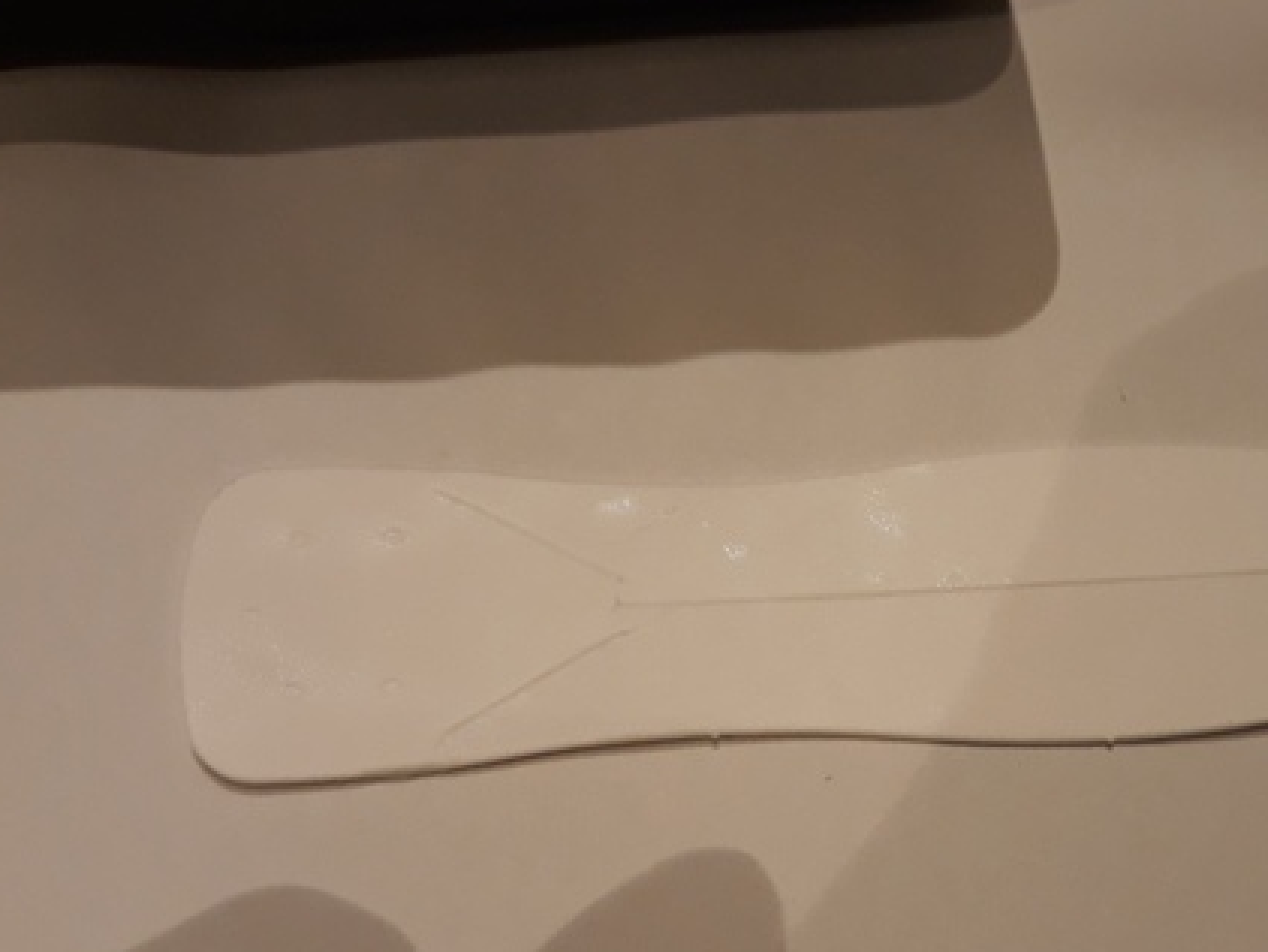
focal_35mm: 41
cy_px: 672
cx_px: 840
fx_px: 1502
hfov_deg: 45.1
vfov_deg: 34.7
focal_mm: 3.71
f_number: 1.7
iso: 100
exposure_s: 1/40
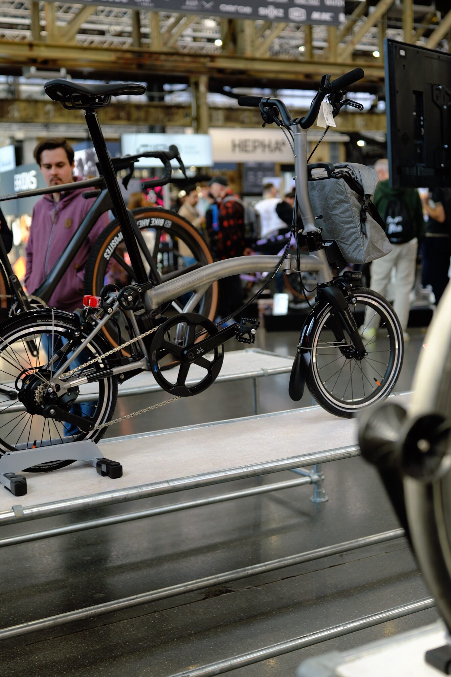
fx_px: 902
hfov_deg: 28.1
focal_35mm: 48
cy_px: 338
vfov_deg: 41.1
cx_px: 226
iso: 100
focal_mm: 48
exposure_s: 1/100
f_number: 2.8
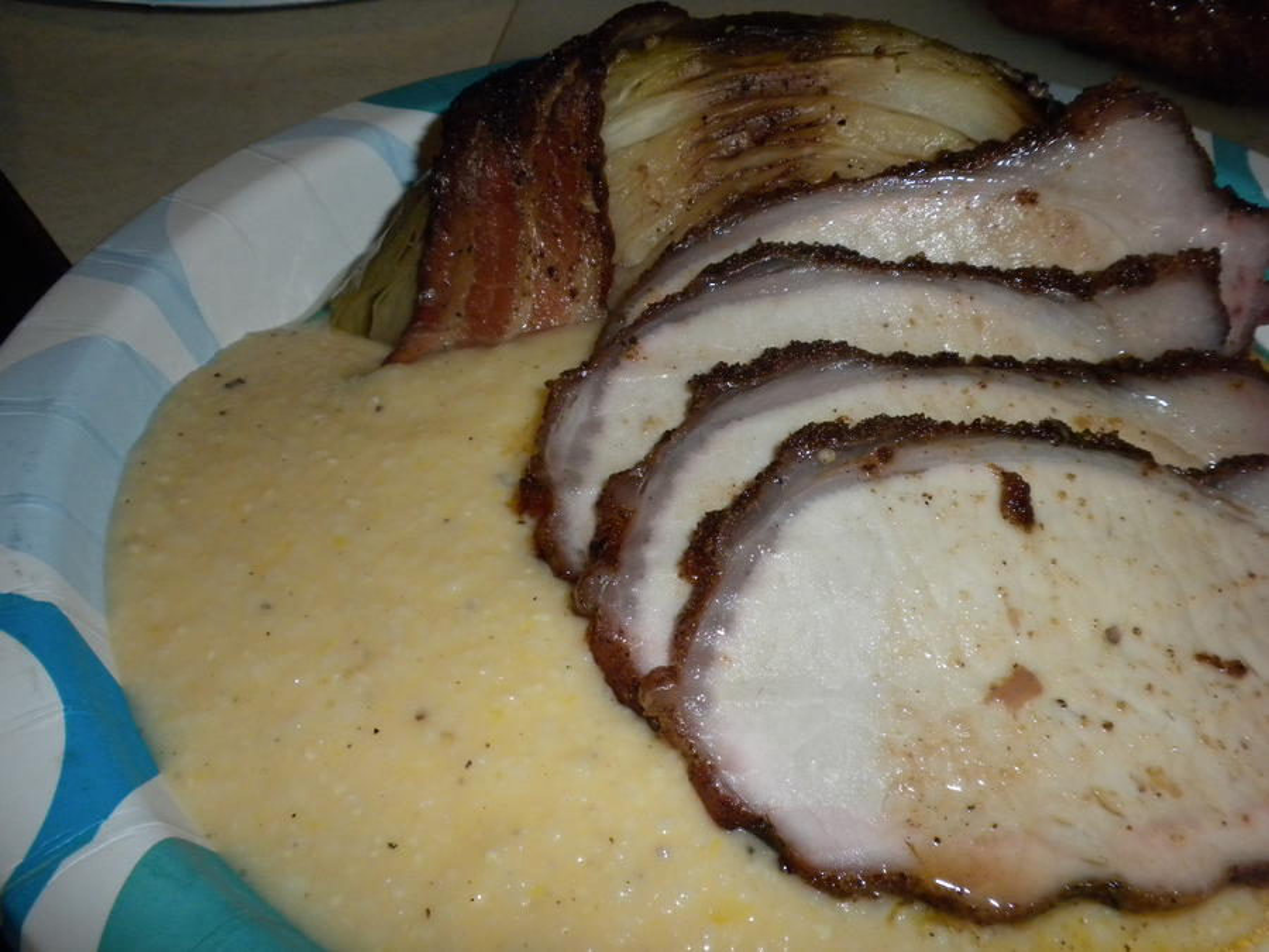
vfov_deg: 38.7
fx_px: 1356
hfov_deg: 50.1
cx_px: 634
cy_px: 476
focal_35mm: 37
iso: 400
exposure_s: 1/30
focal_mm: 6.6
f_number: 10
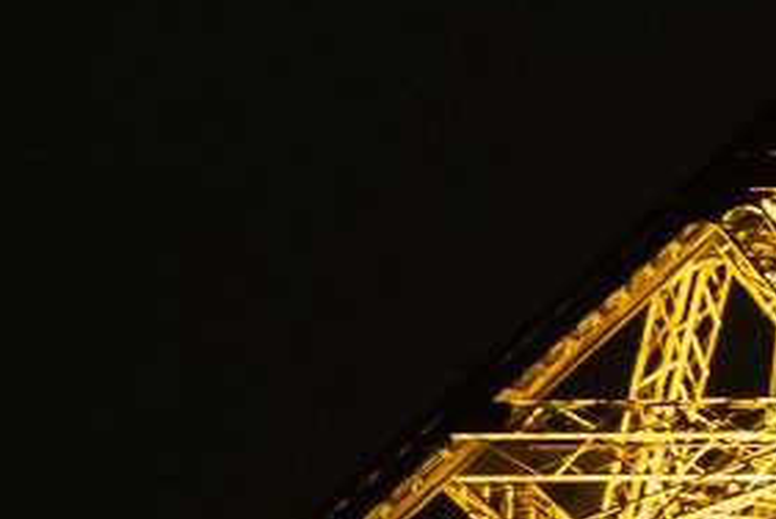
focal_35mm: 240
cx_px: 2853
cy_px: 762
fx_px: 5169
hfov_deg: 7.0
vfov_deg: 5.7
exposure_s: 1/80
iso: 6400
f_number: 3.5
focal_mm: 20.8
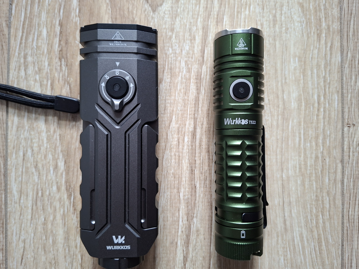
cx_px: 180
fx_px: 239
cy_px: 134
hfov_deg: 73.9
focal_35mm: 23
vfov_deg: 58.9
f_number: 1.8
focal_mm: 5.54
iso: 400
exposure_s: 1/25
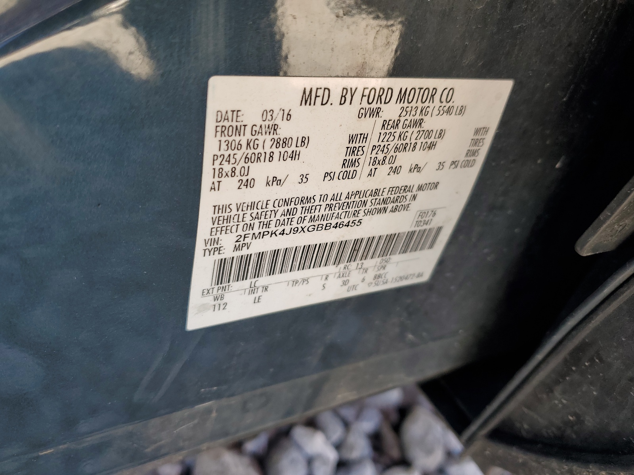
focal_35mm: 26
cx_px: 317
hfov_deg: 67.3
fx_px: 476
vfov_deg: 53.1
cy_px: 238
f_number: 1.5
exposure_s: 1/263
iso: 50
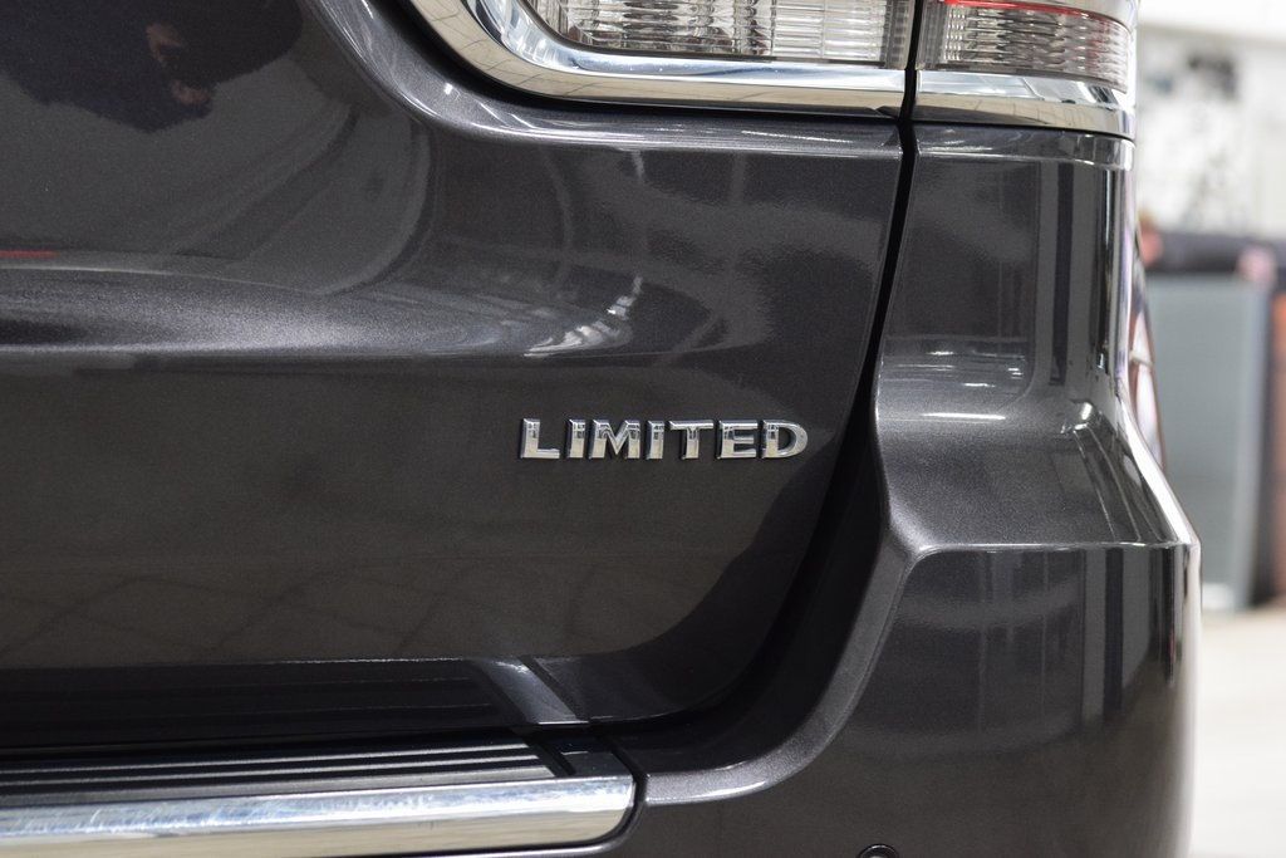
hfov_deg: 19.5
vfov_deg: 13.0
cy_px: 429
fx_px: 3751
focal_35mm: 105
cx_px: 643
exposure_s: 1/30
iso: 1600
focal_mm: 70
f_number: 5.6
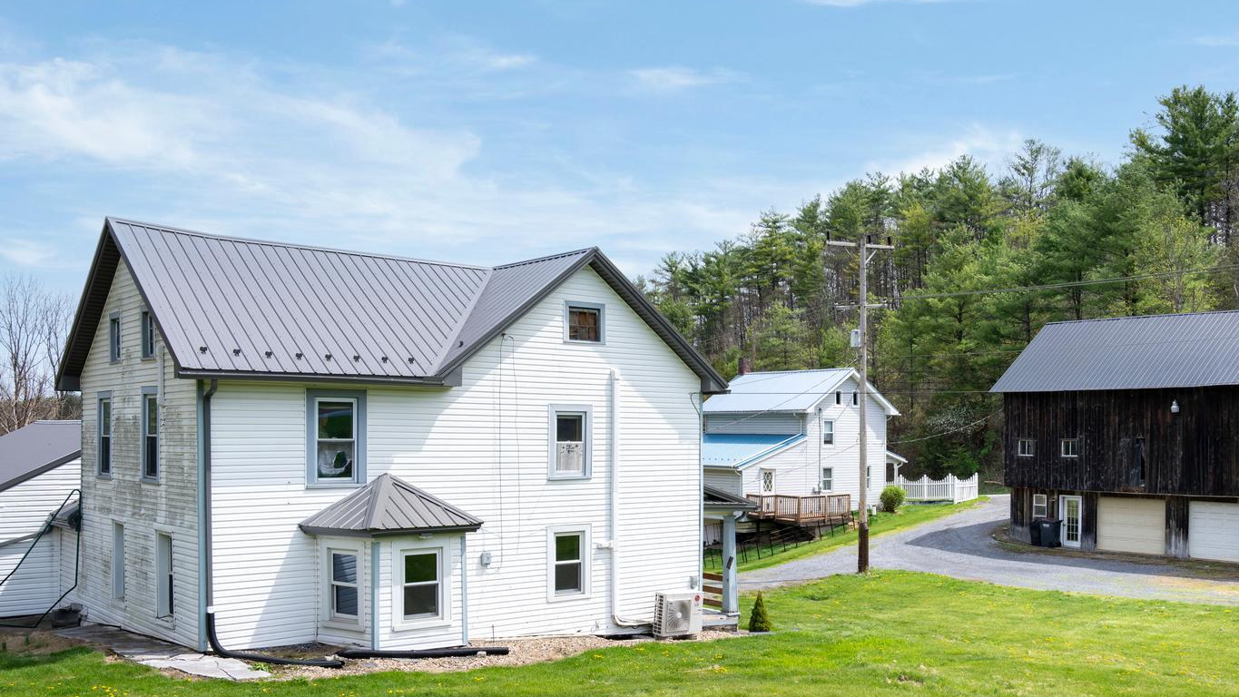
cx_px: 755
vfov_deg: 35.4
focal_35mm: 33
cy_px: 449
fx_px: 1084
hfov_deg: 58.9
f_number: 7.1
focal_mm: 21
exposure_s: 1/250
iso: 100
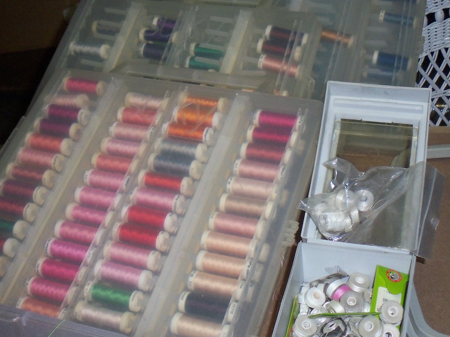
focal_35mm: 59
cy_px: 124
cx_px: 245
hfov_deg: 32.7
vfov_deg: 24.7
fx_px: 767
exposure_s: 1/60
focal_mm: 6.3
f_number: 3.5
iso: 200
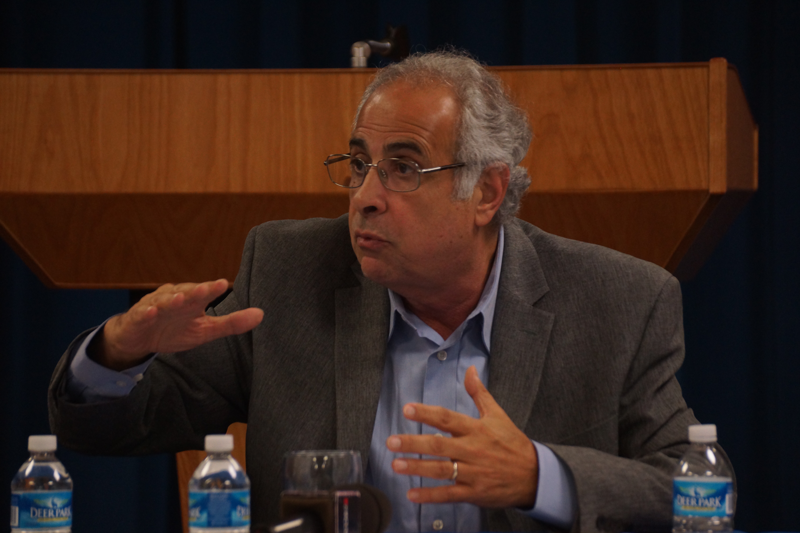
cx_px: 400
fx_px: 6000
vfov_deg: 5.1
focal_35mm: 270
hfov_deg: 7.6
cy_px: 266
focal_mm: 180
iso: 800
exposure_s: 1/50
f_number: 5
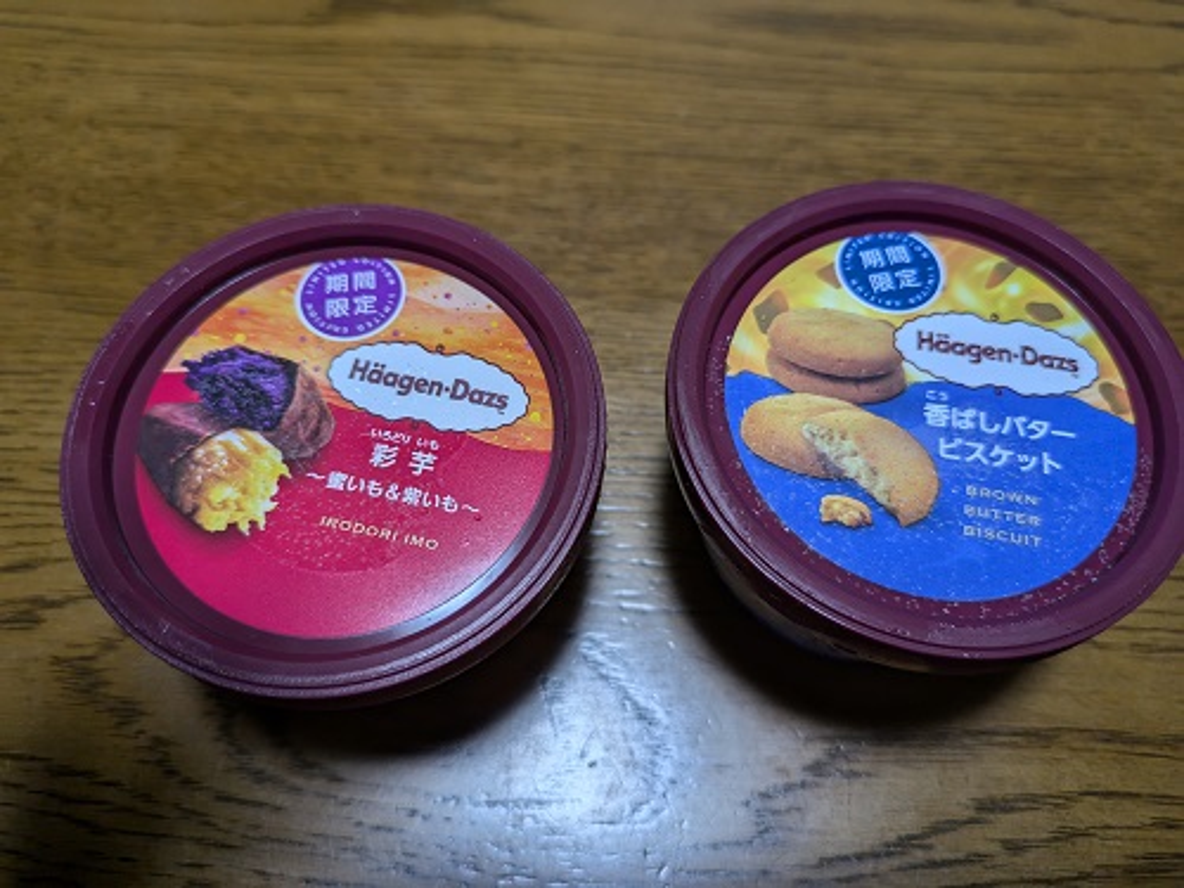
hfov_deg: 69.4
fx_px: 855
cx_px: 592
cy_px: 444
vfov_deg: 54.9
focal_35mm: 25
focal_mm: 5.43
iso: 79
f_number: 1.89
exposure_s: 1/60
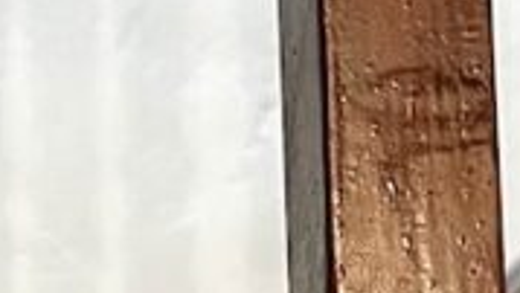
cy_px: 914
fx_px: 2235
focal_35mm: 162
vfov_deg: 6.7
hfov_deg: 12.5
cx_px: -299
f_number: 1.5
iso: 400
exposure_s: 1/40
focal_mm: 5.7
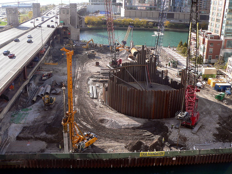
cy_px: 87
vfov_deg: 38.7
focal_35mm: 37
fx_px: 248
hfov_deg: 50.1
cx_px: 117
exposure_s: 1/250
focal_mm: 6
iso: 80
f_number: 4
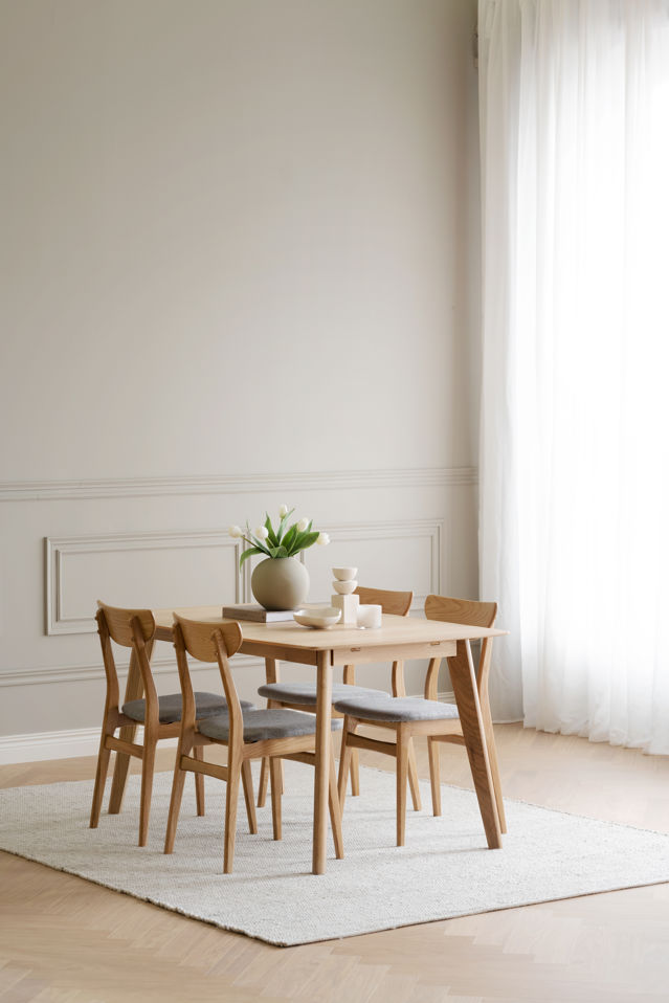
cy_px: 502
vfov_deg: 23.9
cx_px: 334
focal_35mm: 85
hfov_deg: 16.1
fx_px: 2368
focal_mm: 85
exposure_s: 1/2.5
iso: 200
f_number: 5.6
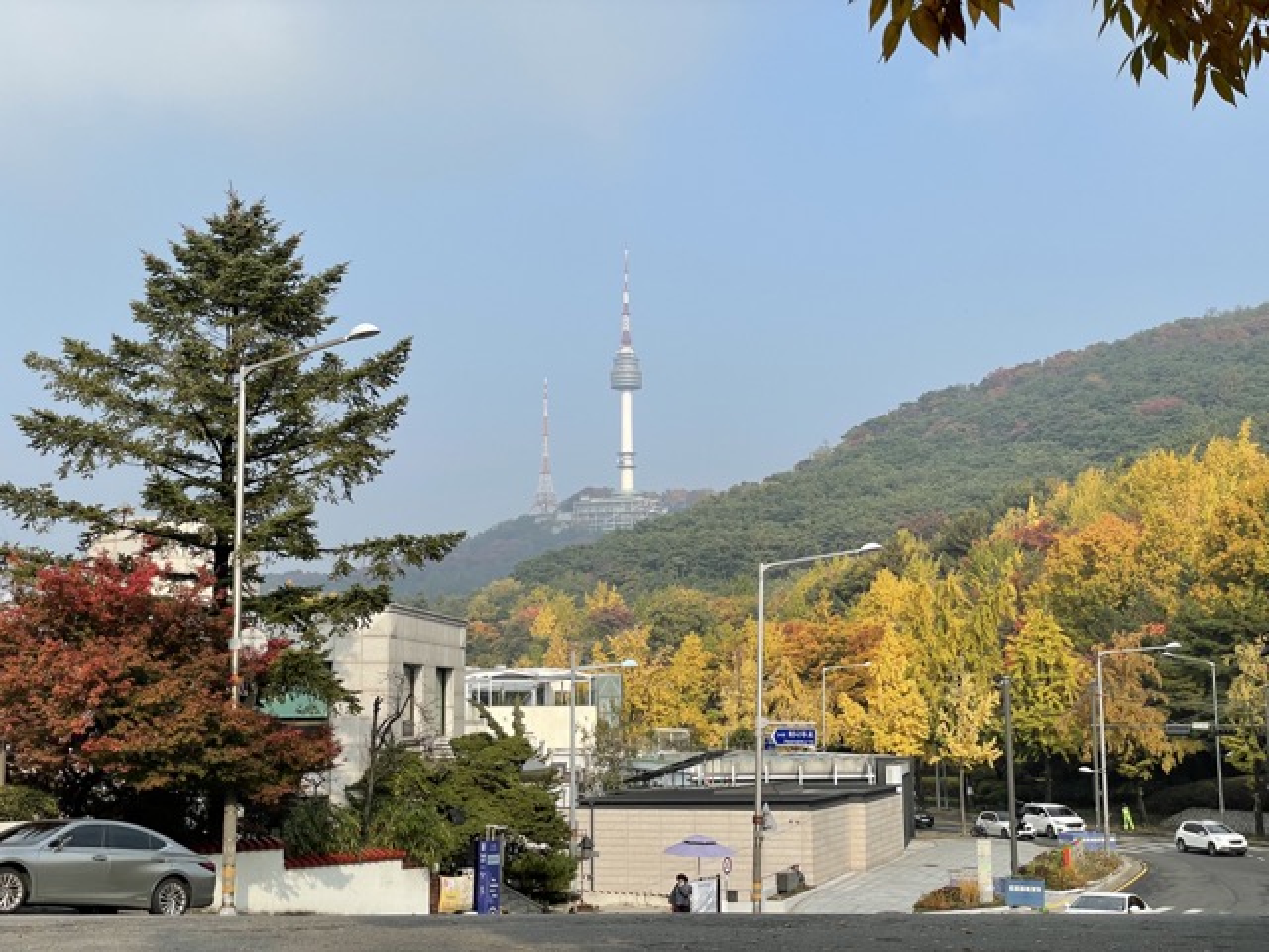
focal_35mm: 52
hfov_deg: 36.8
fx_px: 1906
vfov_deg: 28.0
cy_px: 476
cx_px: 634
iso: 25
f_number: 2
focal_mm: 6
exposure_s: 1/1410
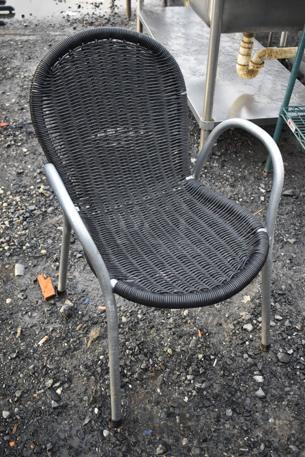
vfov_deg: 53.1
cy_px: 228
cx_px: 152
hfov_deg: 36.9
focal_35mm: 36
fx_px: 457
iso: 640
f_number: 4
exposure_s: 1/250
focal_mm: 24
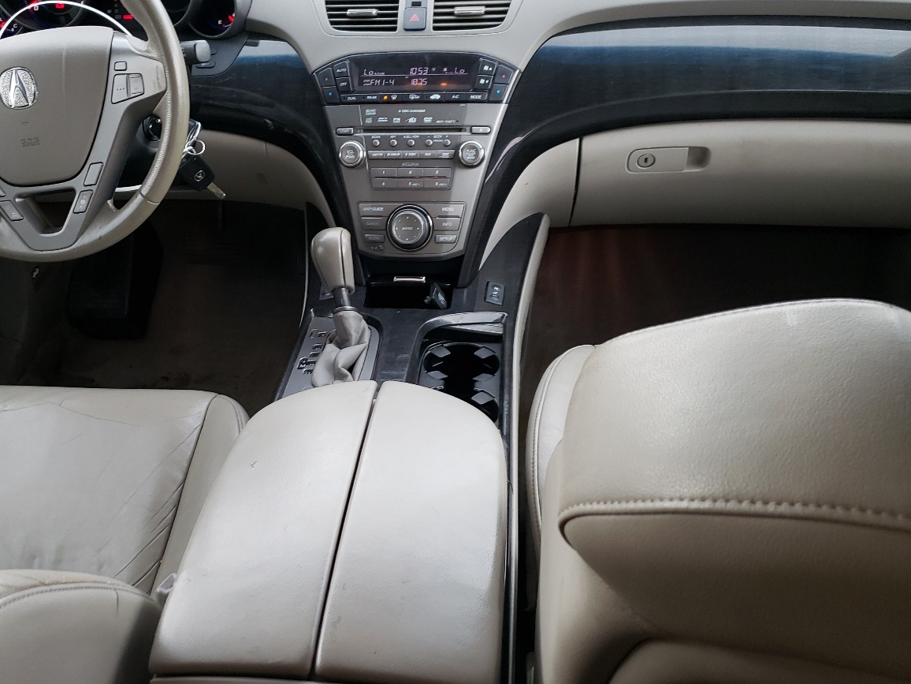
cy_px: 358
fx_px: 947
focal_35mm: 36
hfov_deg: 50.9
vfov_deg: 39.6
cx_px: 351
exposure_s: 1/60.2
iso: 67
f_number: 1.5
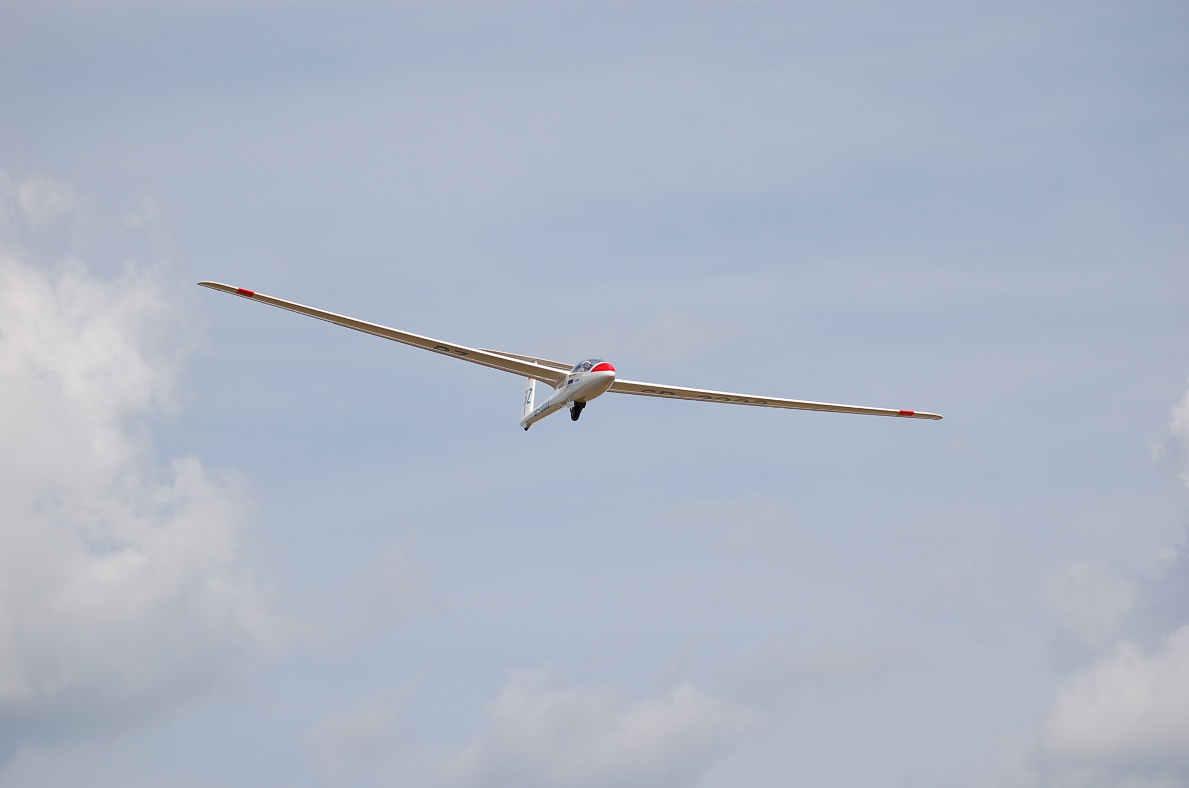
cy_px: 394
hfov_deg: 17.1
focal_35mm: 120
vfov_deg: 11.4
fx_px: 3957
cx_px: 594
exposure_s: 1/1000
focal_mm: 80
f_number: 8
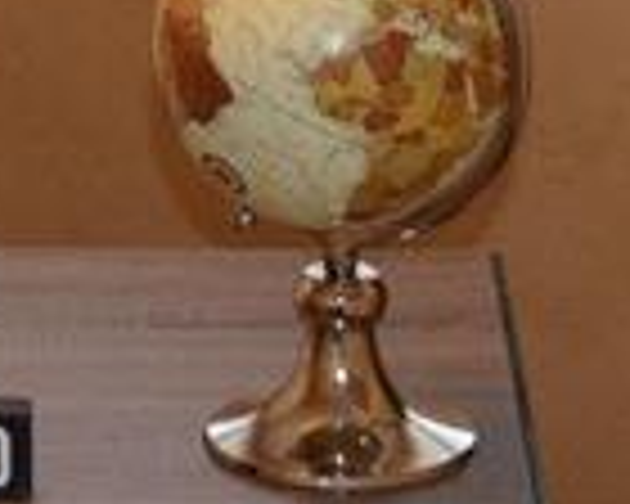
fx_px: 3655
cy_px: -162
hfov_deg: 9.6
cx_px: -220
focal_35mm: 196
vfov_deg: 7.8
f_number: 3.5
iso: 800
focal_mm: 18
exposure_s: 1/160
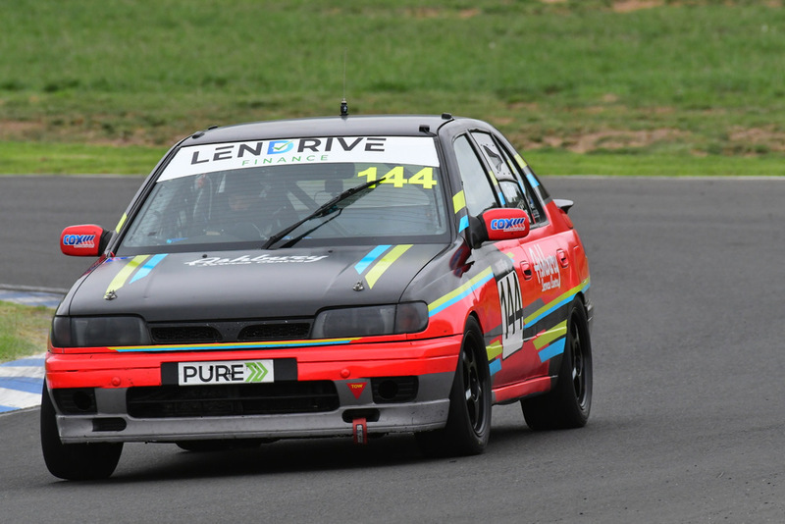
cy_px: 262
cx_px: 392
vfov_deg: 1.8
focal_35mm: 750
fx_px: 16359
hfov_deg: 2.7
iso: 1600
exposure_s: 1/640
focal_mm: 500
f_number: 10
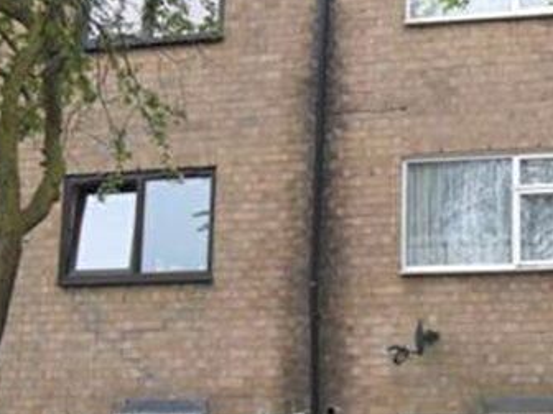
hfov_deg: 25.8
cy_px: 277
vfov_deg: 20.1
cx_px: 499
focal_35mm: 73
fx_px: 1166
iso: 120
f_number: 3.2
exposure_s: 1/500
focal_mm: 6.3
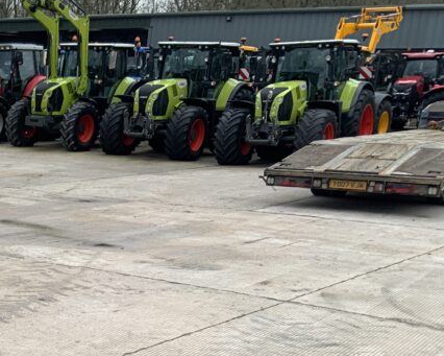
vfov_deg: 21.5
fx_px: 894
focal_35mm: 68
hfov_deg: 25.2
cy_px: 372
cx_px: -83
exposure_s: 1/122
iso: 16
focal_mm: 3
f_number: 1.8
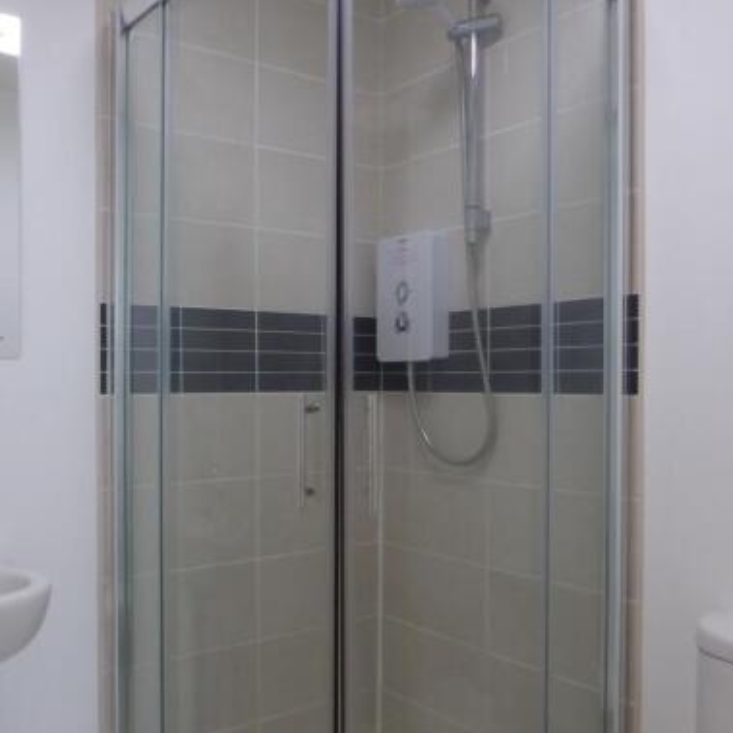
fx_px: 815
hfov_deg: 48.3
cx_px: 316
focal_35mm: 34
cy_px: 388
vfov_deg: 48.4
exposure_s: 1/125
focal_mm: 4.3
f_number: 3.3
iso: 400
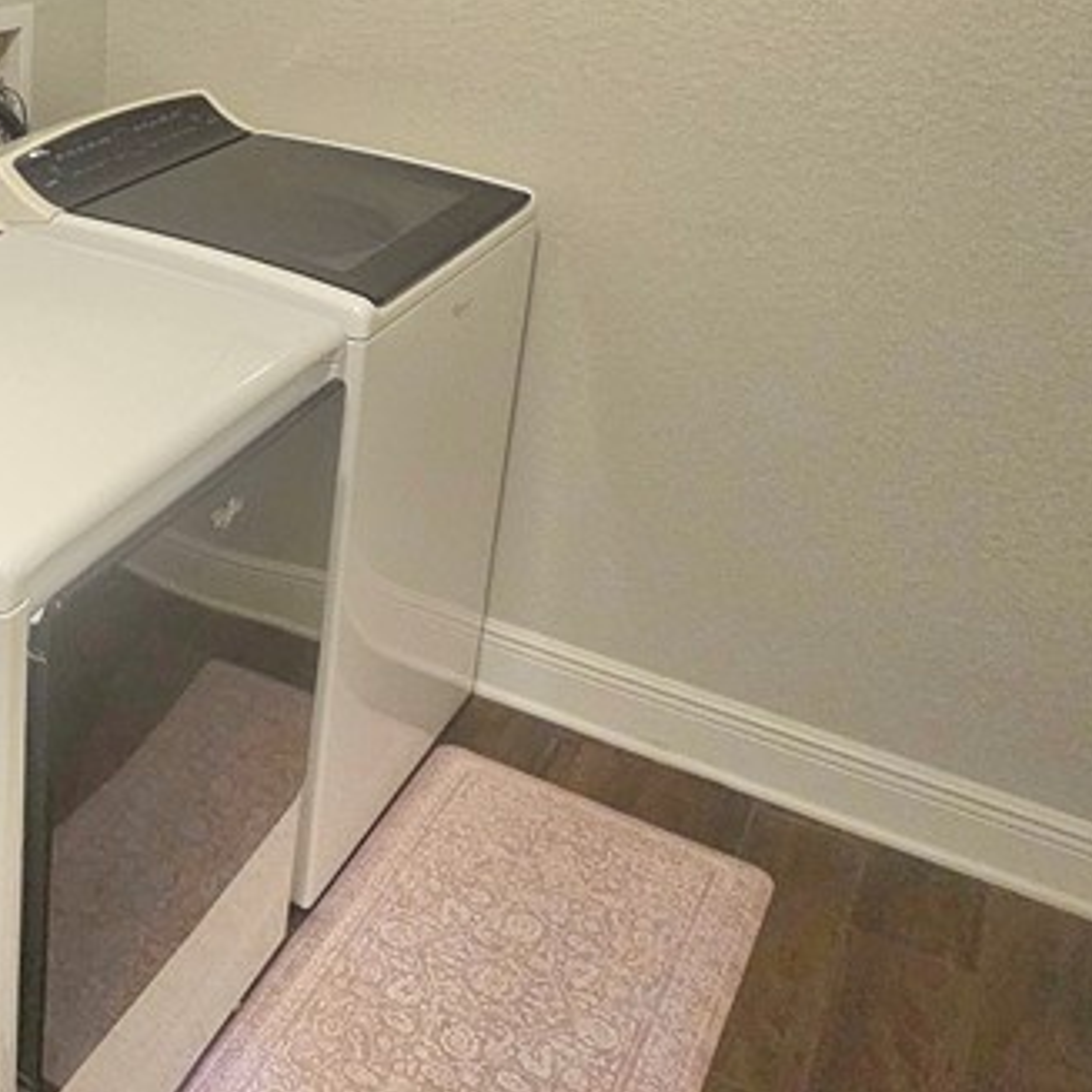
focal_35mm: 36
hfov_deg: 38.2
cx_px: -110
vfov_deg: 44.7
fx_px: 1285
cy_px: 294
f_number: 2.2
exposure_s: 1/24
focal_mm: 2.2
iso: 640
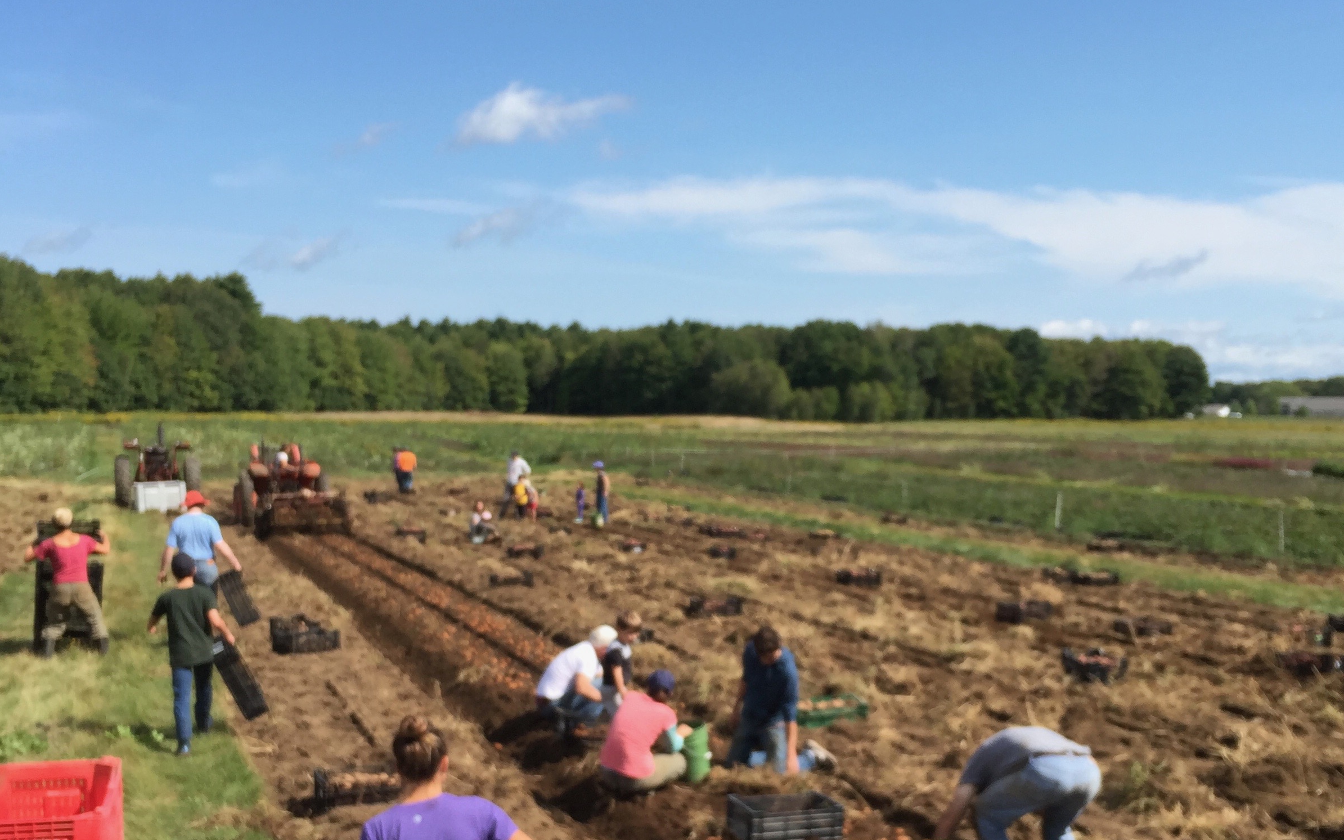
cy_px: 590
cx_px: 669
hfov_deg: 47.2
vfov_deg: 30.2
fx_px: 1538
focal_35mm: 42
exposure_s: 1/1464
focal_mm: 4.15
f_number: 2.2
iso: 32
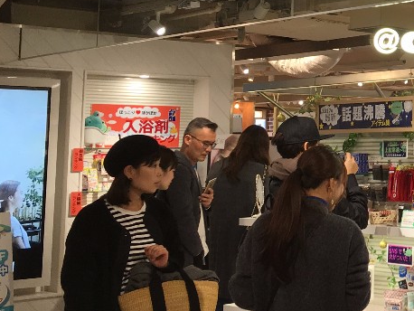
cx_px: 532
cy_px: 50
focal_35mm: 81
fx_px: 969
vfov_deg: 18.0
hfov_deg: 21.8
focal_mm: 4.15
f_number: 2.2
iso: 32
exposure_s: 1/60
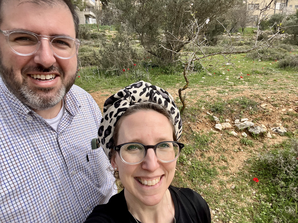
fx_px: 198
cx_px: 149
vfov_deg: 58.9
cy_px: 112
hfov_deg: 73.9
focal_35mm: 23
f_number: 2.2
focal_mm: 2.71
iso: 32
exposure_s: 1/667
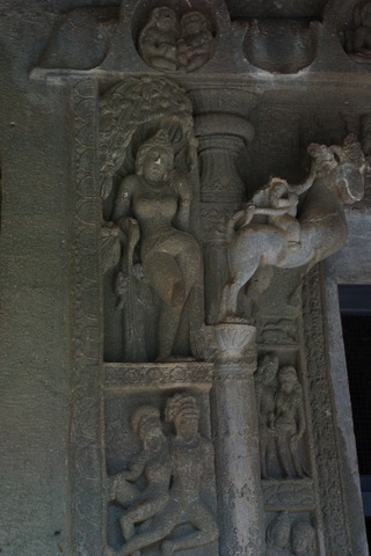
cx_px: 186
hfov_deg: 20.2
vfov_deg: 29.9
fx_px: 1043
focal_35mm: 68
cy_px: 278
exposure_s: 1/60
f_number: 4.5
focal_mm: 45
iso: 400
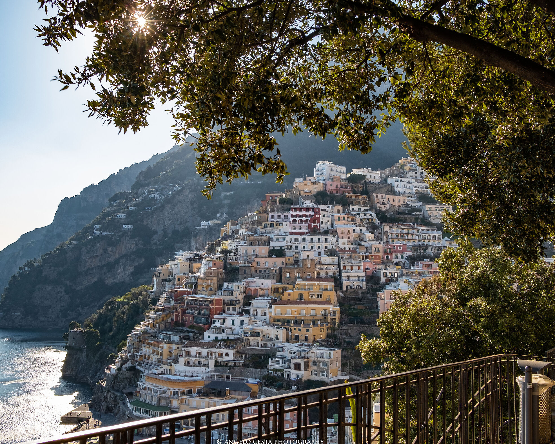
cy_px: 223
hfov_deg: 45.8
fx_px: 657
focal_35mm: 40
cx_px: 271
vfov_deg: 37.3
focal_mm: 23
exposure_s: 1/320
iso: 250
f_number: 8
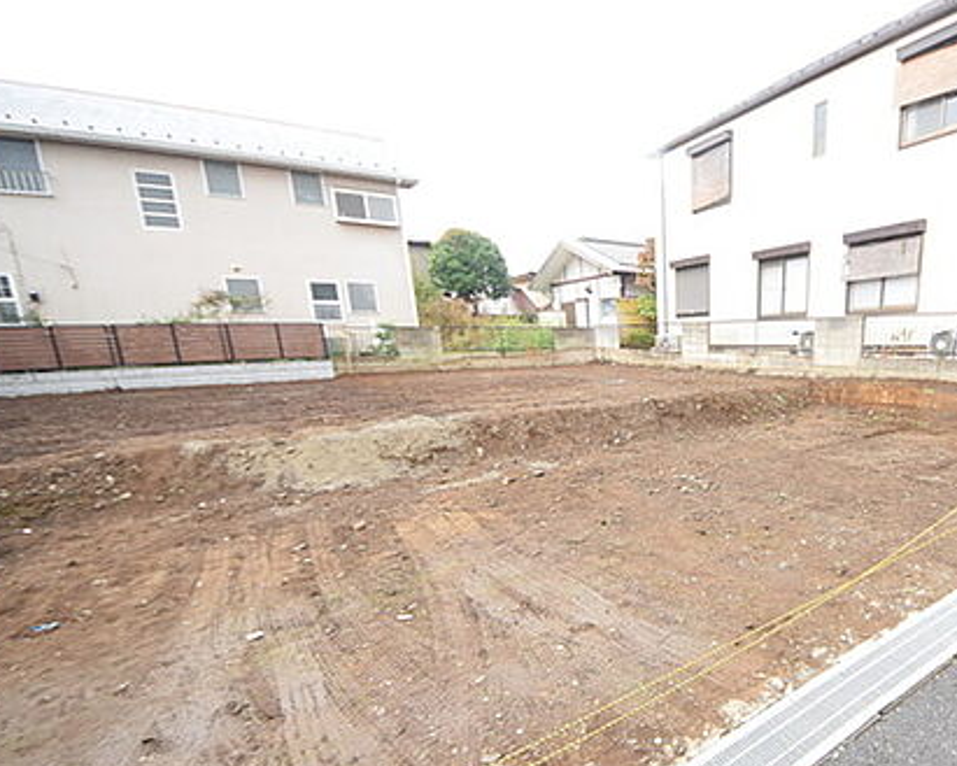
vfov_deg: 76.2
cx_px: 689
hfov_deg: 84.1
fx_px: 482
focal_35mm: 17
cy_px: 456
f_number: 5.6
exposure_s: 1/125
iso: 400
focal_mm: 8
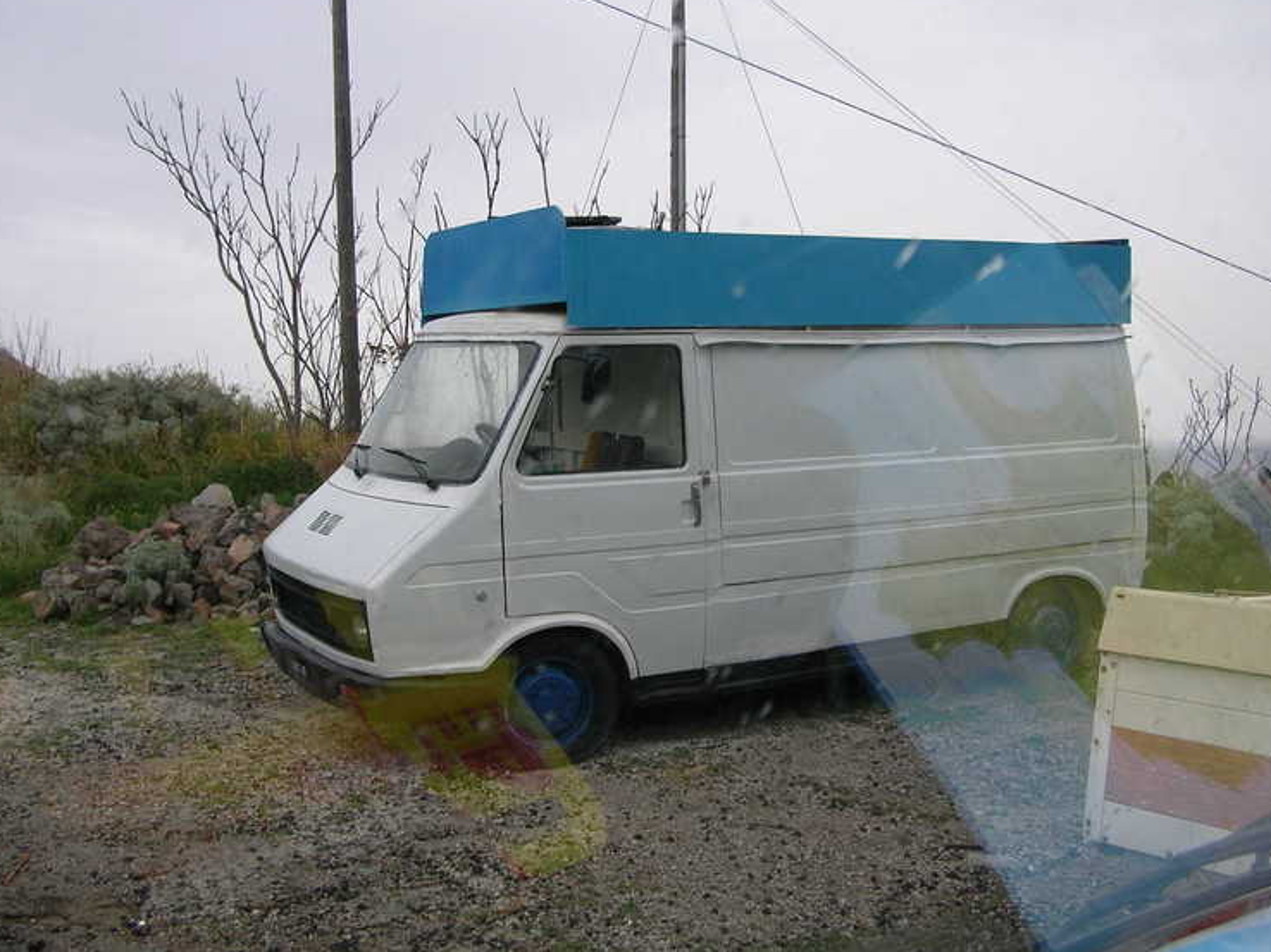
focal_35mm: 39
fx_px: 1432
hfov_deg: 47.9
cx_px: 636
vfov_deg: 36.8
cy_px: 438
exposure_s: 1/87.1
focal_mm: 6
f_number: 2.7
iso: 50
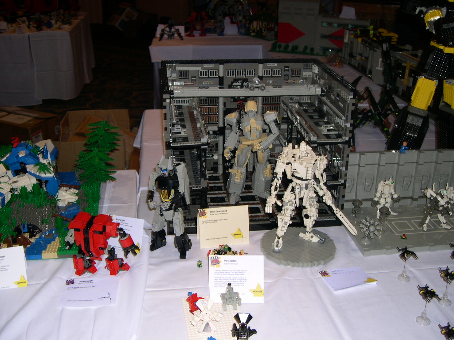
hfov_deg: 49.0
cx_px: 227
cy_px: 170
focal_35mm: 38
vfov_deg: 37.7
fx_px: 498
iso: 100
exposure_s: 1/60
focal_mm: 8
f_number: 2.8
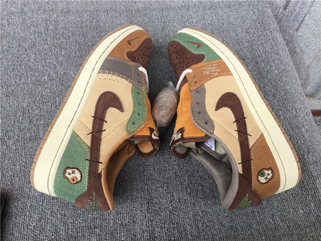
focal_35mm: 31
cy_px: 120
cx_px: 160
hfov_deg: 58.4
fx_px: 287
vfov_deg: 45.4
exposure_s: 1/100
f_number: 2.4
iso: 32
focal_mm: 3.3
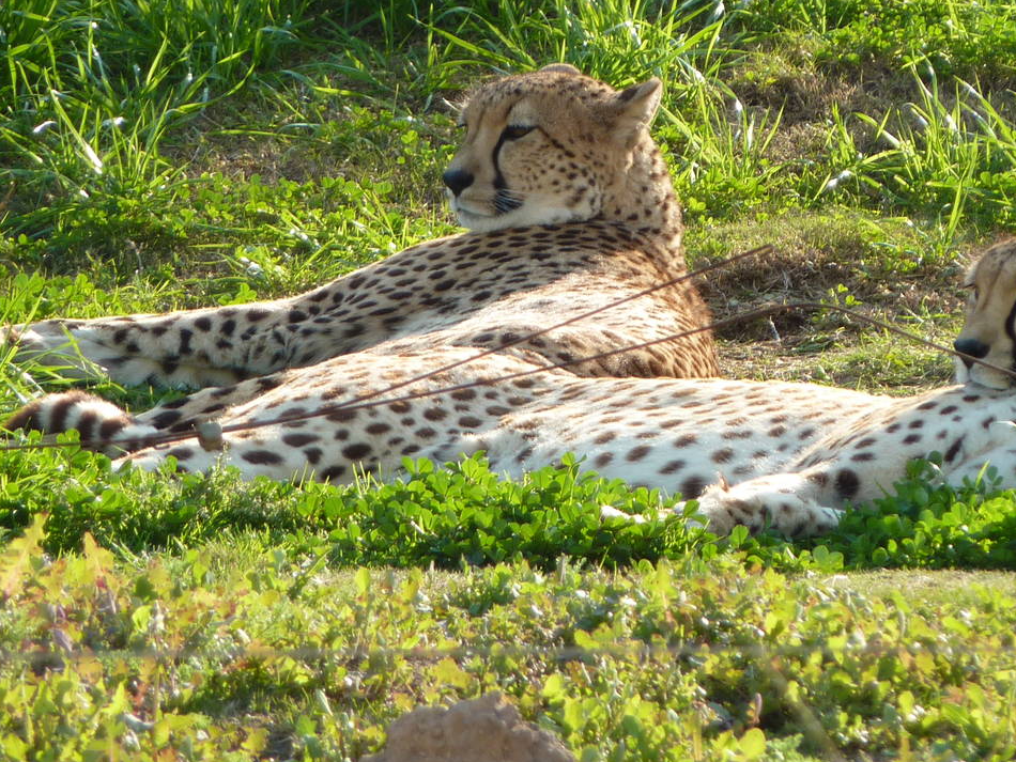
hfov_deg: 3.9
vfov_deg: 2.9
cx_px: 616
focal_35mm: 505
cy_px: 305
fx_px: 14826
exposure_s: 1/125
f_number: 4.9
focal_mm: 49.2
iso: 80
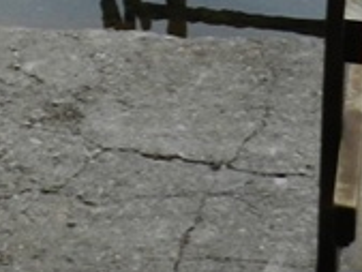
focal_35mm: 139
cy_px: -415
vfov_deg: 9.4
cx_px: 9
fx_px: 1455
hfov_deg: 14.0
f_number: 3.4
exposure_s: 1/200
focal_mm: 4
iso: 160
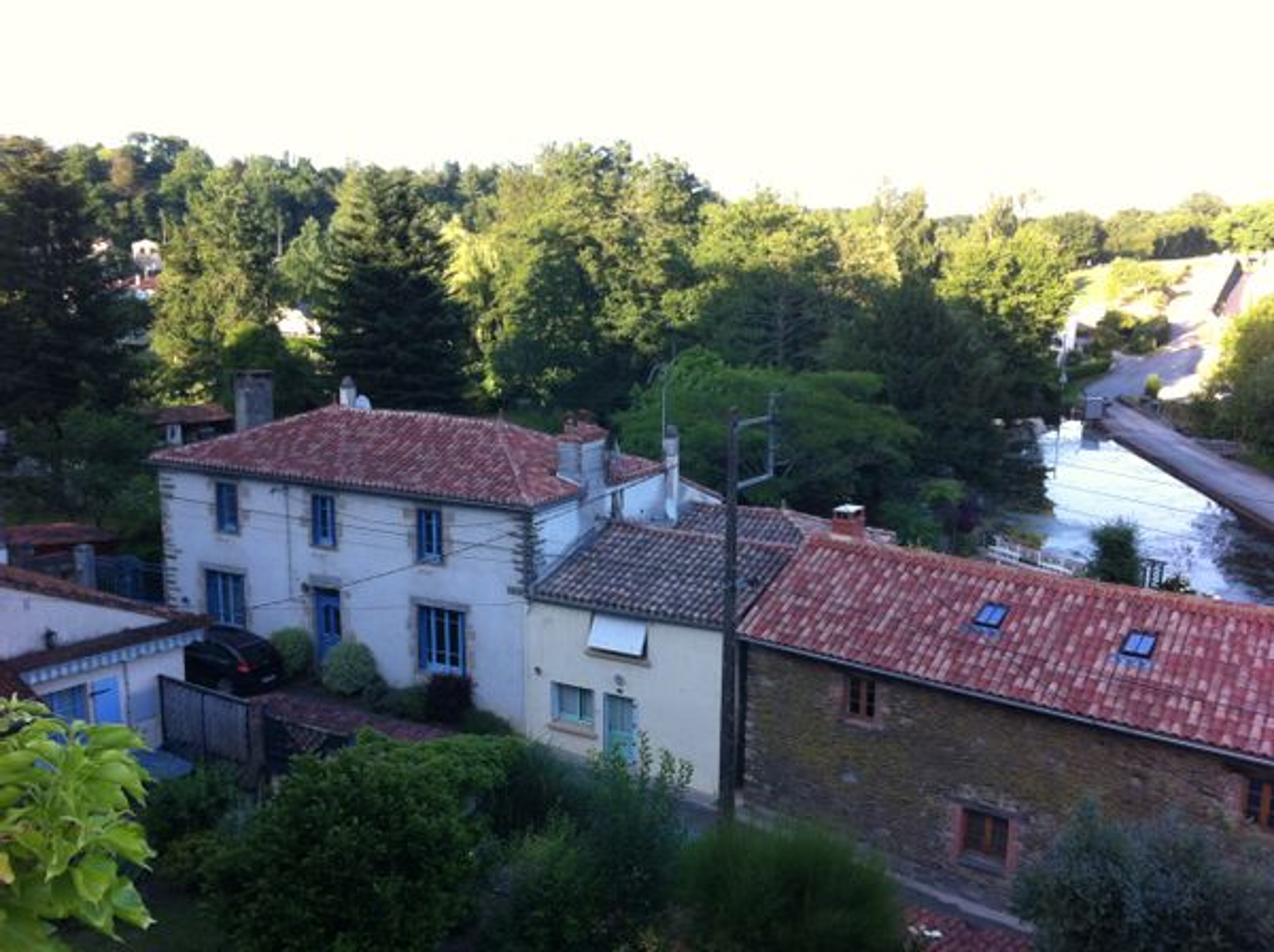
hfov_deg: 52.7
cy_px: 476
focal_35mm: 35
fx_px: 1286
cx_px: 637
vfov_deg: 40.6
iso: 80
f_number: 2.8
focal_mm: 3.85
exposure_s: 1/181
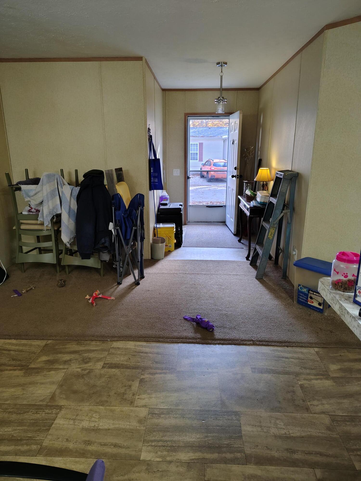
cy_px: 240
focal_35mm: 24
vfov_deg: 71.6
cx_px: 180
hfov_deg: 56.8
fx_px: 334
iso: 767
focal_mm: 5.56
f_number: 1.8
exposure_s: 1/60
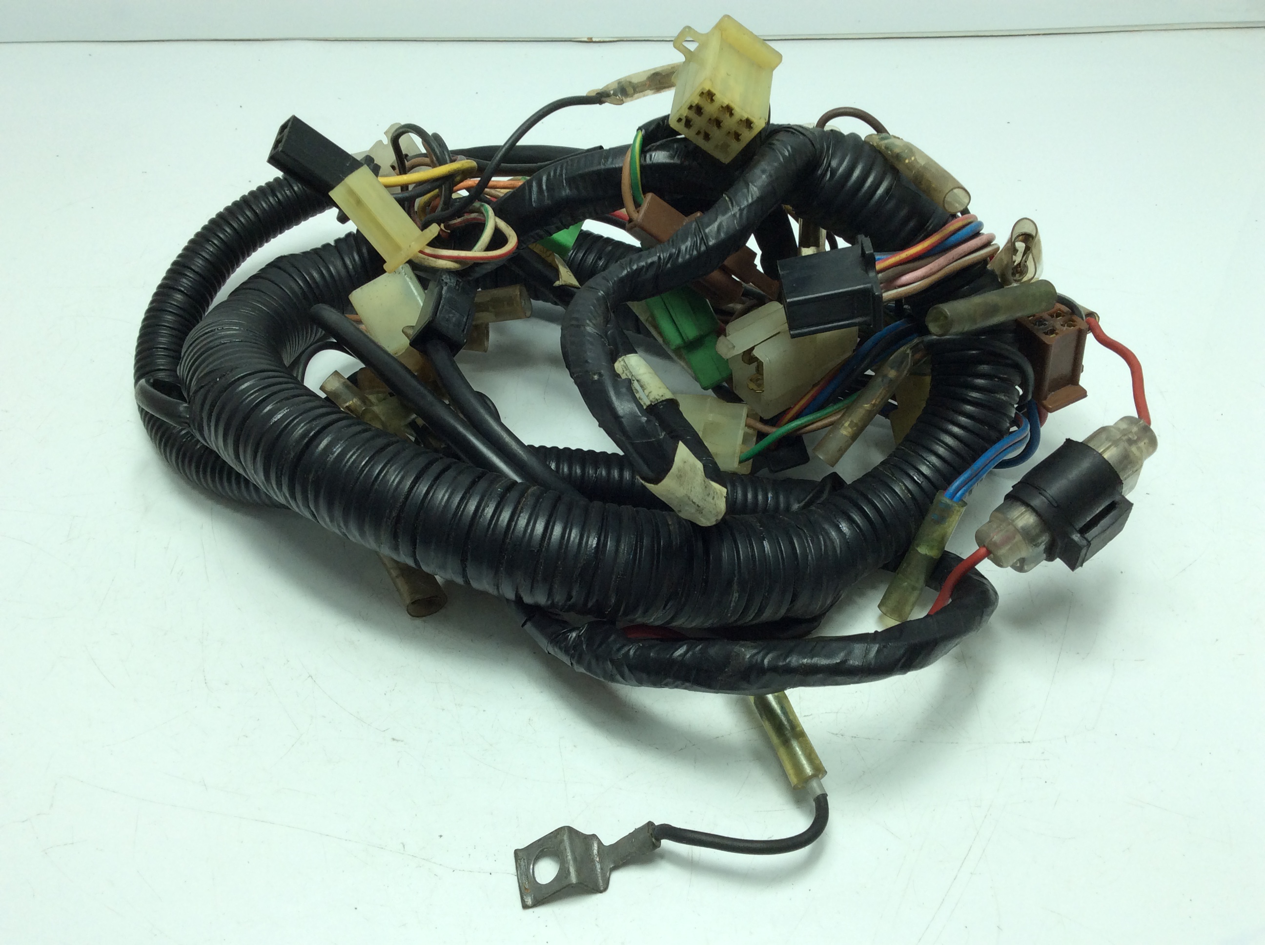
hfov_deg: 56.9
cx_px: 632
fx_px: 1168
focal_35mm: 32
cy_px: 472
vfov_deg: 44.1
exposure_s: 1/270
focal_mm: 3.3
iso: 32
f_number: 2.4
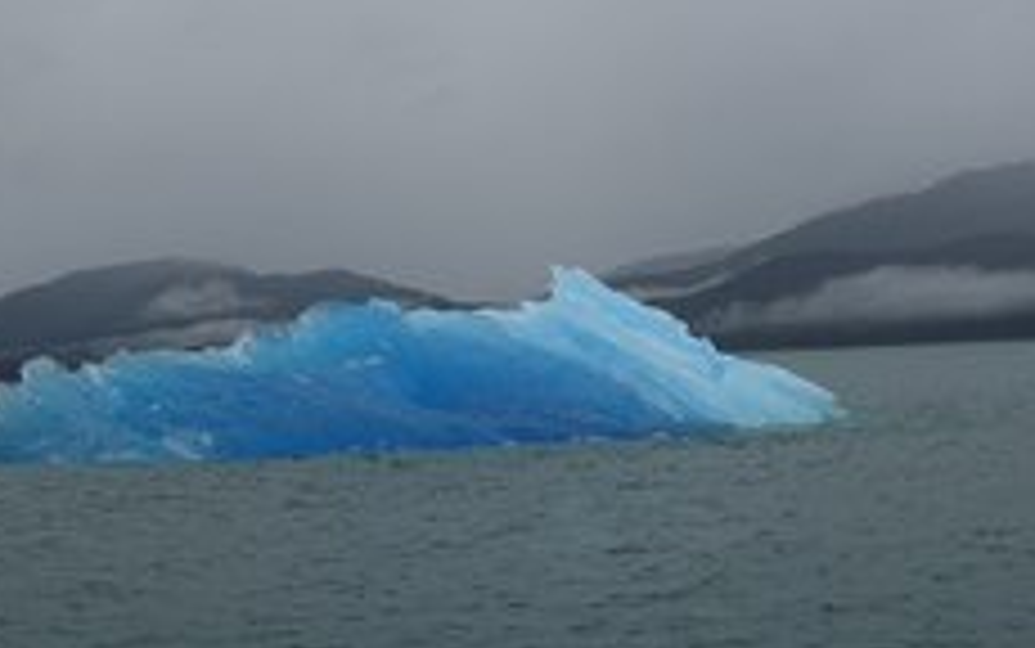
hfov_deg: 32.5
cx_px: 292
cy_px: 218
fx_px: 1750
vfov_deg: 20.9
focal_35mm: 62
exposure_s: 1/125
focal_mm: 12.81
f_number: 5.6
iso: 125
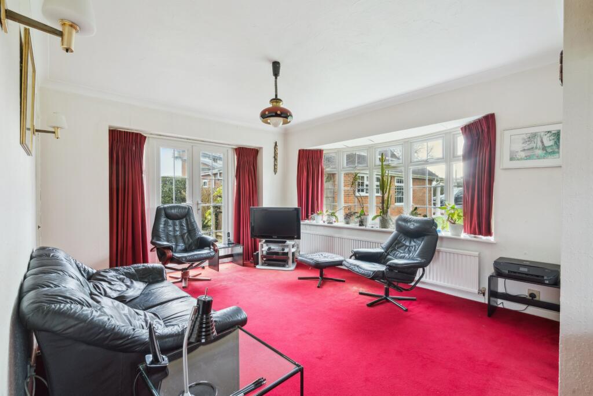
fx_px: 264
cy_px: 198
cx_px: 296
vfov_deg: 73.8
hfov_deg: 96.7
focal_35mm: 16
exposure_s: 1/3
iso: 640
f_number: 11
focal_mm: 16
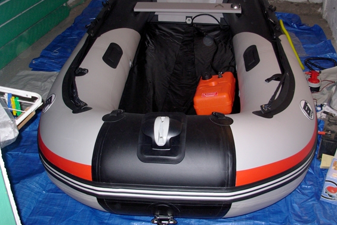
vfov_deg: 31.8
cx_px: 178
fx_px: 393
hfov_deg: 46.4
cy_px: 93
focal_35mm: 42
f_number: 2.9
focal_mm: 6.3
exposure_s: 1/33.9
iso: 53
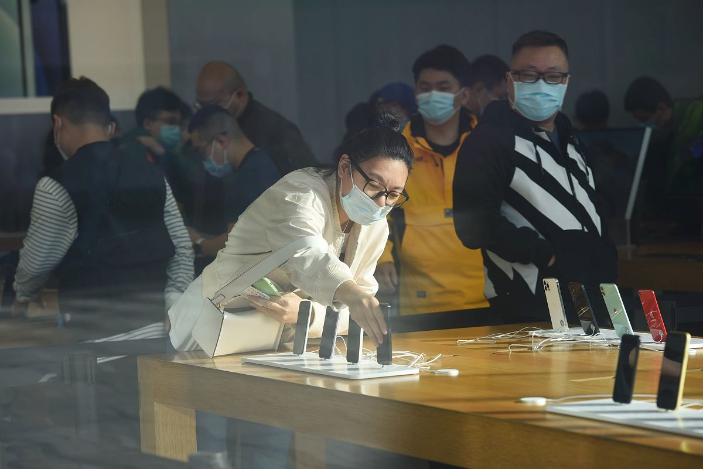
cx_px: 352
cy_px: 234
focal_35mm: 135
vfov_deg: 10.2
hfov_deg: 15.2
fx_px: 2637
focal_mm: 135
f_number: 5.6
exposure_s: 1/200
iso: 100
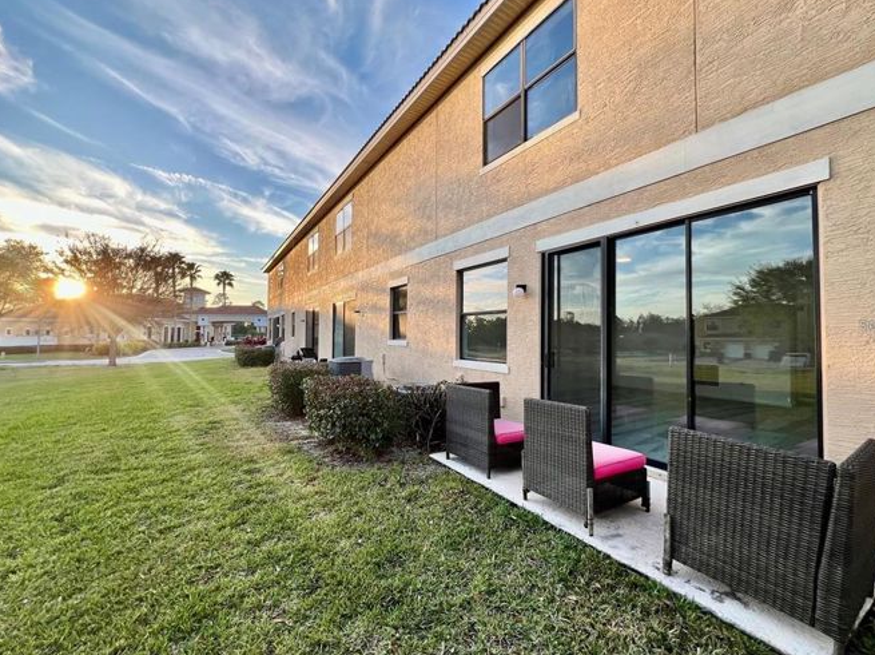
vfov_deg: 85.6
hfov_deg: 102.1
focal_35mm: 14
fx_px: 354
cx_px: 444
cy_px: 325
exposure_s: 1/244
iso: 32
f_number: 1.8
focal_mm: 1.57
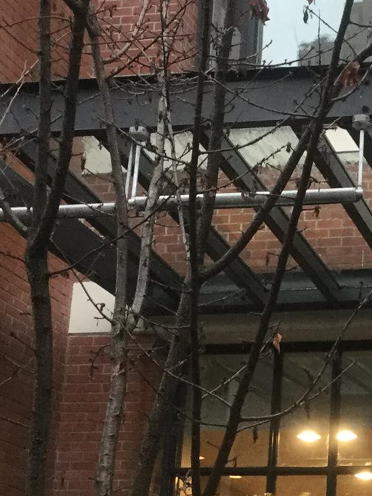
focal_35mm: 96
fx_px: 1376
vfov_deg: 20.2
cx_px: 488
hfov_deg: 14.7
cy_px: 391
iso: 100
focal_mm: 3.3
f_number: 2.4
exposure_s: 1/30
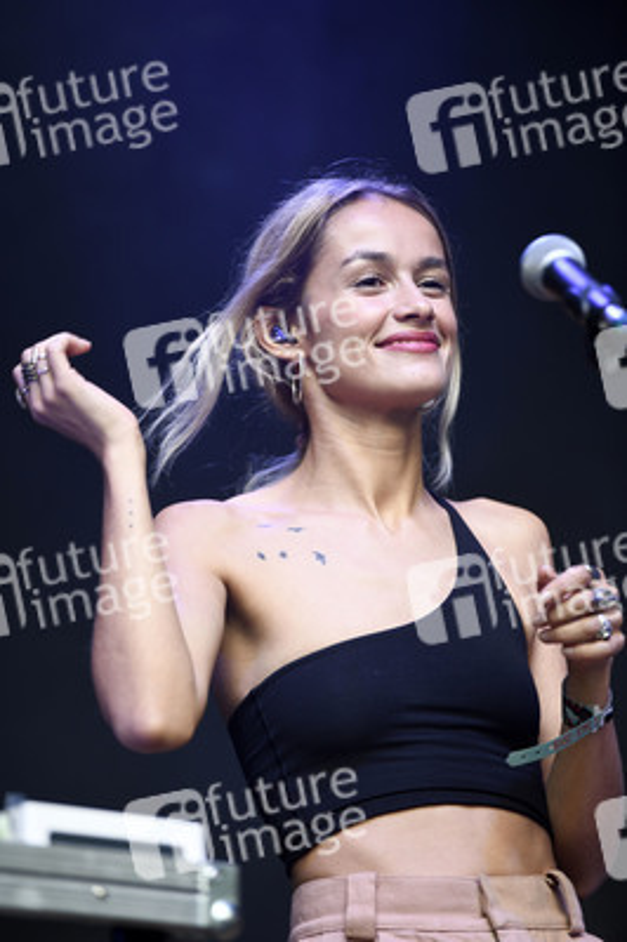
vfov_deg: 10.3
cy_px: 471
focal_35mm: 200
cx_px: 314
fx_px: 5234
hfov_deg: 6.9
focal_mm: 200
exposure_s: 1/400
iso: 800
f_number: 3.5
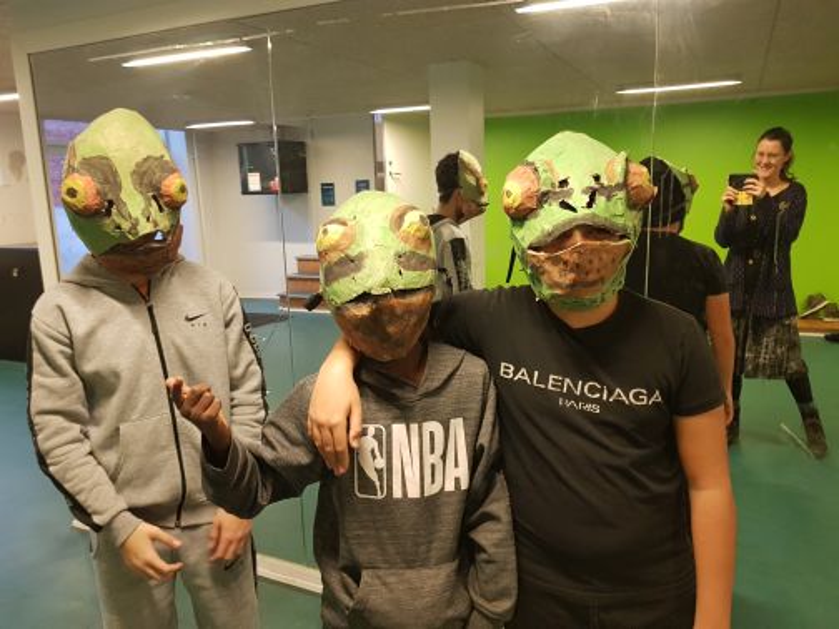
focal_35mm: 26
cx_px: 420
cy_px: 314
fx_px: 630
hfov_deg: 67.3
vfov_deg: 53.1
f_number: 1.7
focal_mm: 4.2
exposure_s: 1/50
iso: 320
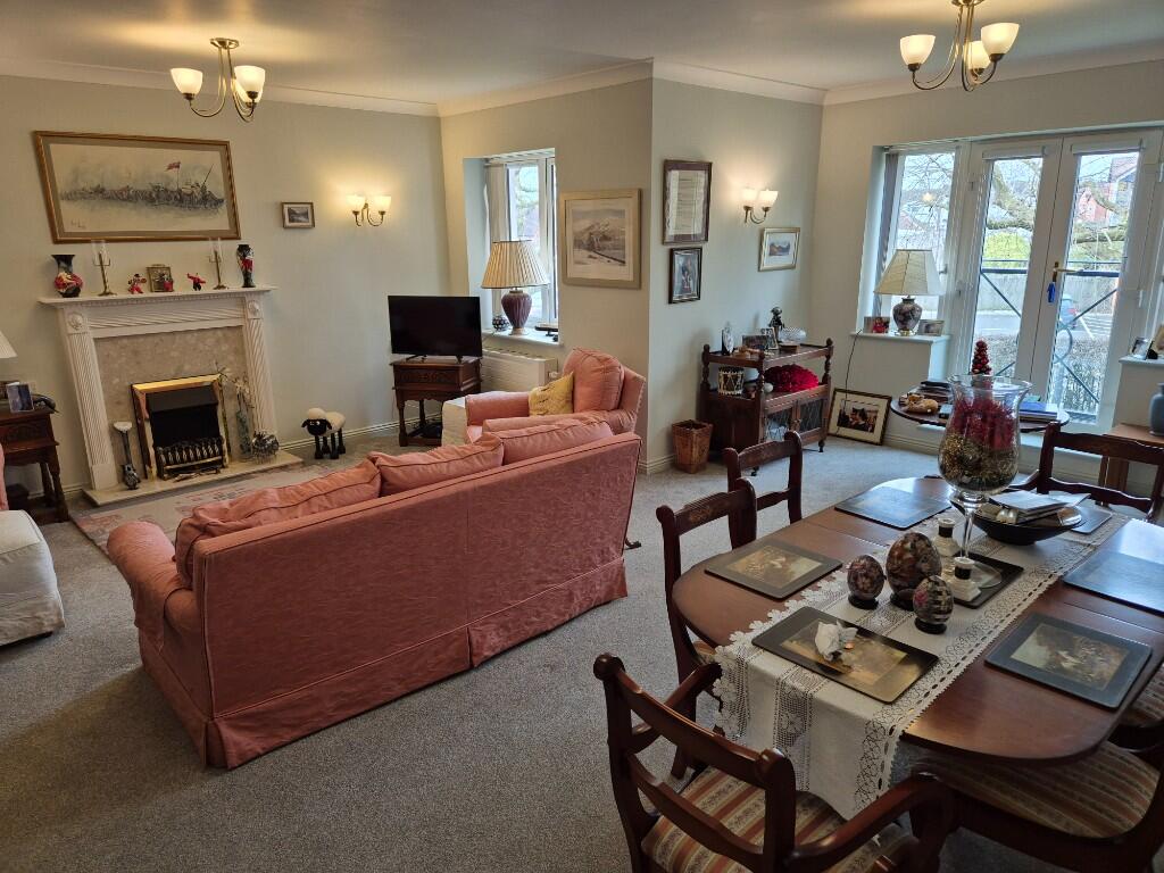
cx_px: 582
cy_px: 436
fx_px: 773
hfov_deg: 73.9
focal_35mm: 23
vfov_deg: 58.9
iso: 160
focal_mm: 5.4
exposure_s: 1/100
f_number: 1.8
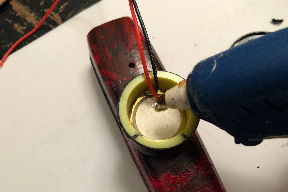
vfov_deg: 43.6
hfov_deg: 61.9
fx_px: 240
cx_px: 144
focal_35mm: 30
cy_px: 100
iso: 50
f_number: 1.8
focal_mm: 3.99
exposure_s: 1/15
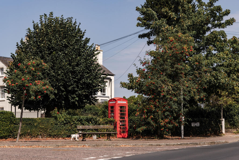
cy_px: 80
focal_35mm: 78
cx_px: 120
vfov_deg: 17.5
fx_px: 518
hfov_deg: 26.0
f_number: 8
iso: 200
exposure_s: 1/1250
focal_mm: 78
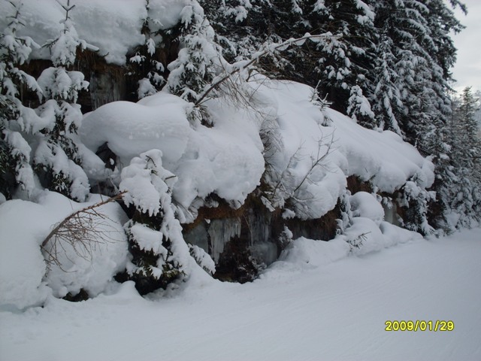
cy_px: 180
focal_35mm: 38
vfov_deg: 37.7
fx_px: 528
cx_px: 240
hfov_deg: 49.0
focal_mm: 6.3
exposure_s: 1/180
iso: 80
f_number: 8.4
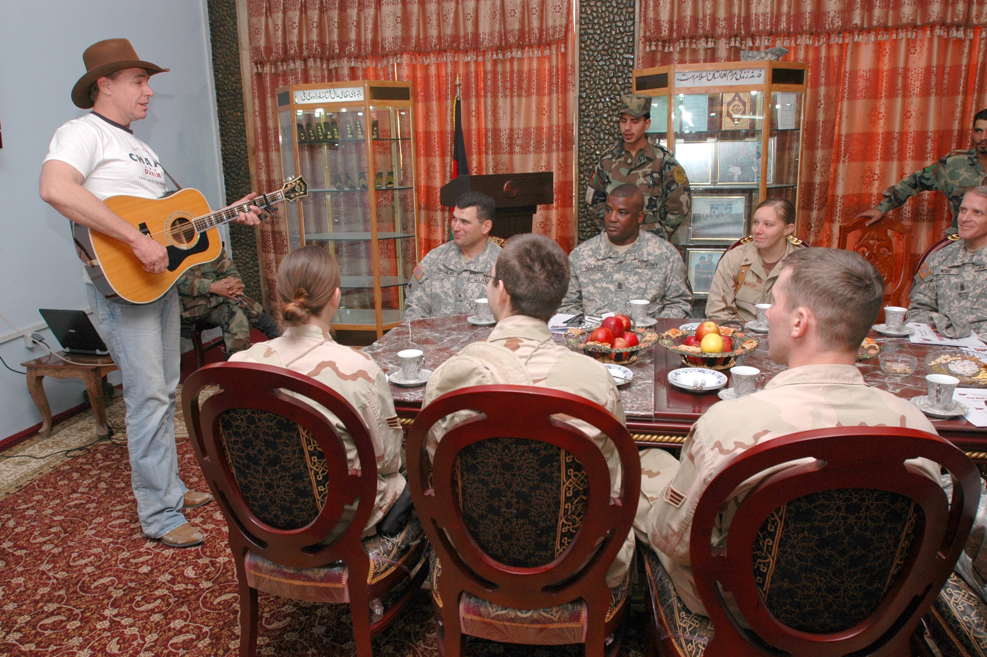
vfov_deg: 50.3
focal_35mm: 26
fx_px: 698
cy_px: 328
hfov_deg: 70.5
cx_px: 494
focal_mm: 17
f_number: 2.8
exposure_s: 1/100
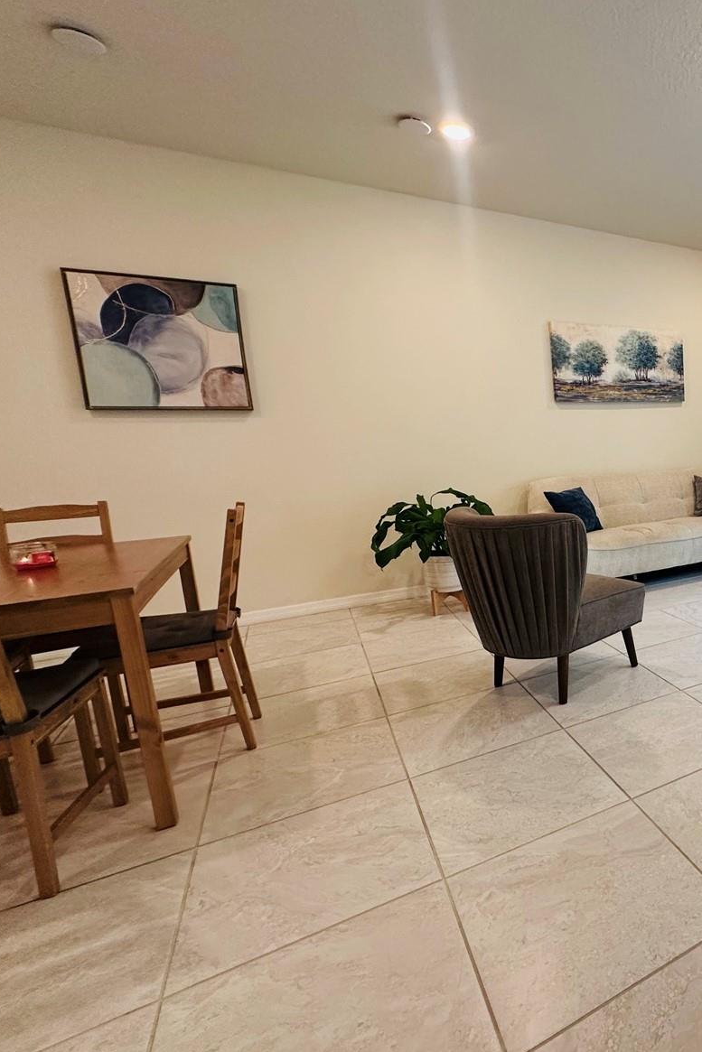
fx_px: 585
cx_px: 695
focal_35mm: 20
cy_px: 526
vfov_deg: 84.0
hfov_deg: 50.6
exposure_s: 1/120
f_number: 2.2
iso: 200
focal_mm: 2.22
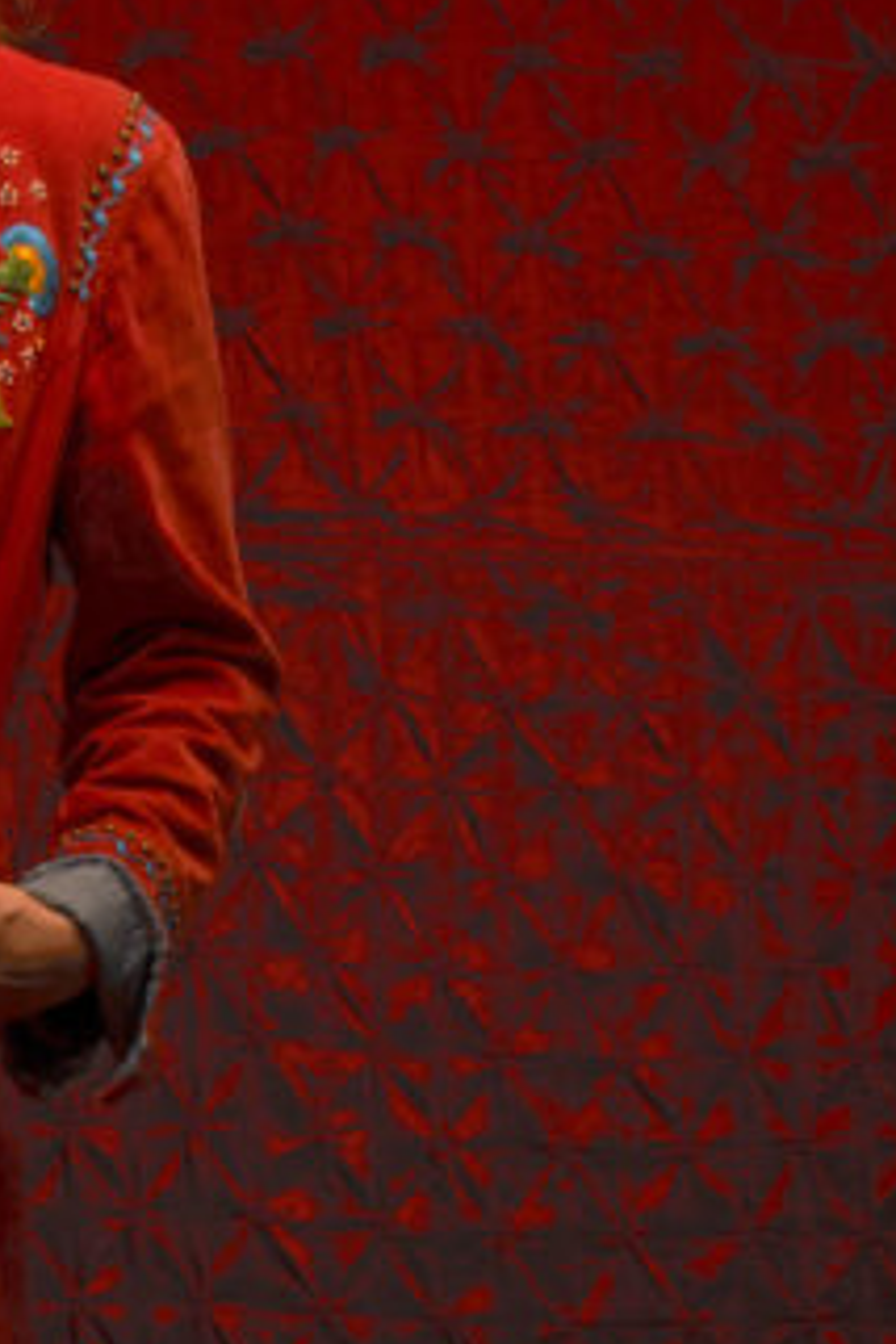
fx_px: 8325
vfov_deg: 9.2
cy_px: 963
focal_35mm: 223
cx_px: -299
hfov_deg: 6.1
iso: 200
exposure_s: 1/160
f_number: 16
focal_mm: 70
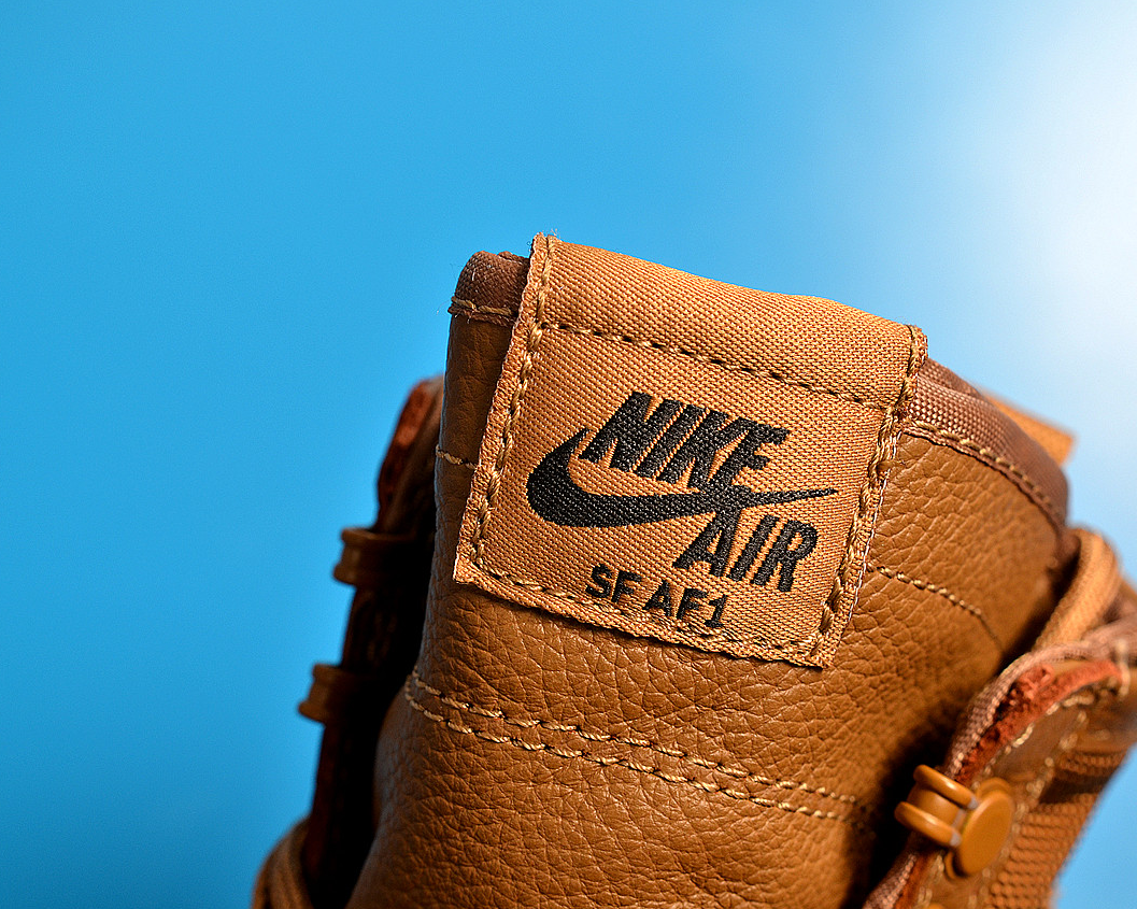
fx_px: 2004
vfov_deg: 25.6
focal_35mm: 60
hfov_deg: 31.6
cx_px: 655
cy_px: 454
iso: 250
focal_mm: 35
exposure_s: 1/100
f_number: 7.1
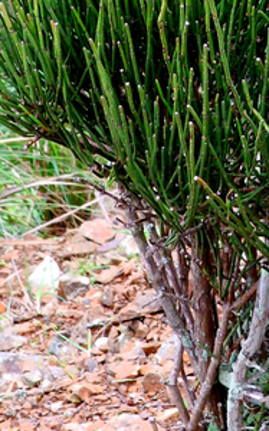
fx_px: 2450
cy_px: 78
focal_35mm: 209
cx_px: 321
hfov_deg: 6.2
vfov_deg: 10.0
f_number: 4.7
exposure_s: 1/40
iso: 200
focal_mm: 12.2
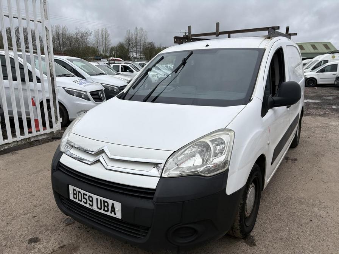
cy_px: 127
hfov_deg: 67.3
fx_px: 255
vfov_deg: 53.1
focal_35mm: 26
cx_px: 170
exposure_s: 1/2012
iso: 50
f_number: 1.6
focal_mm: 5.96
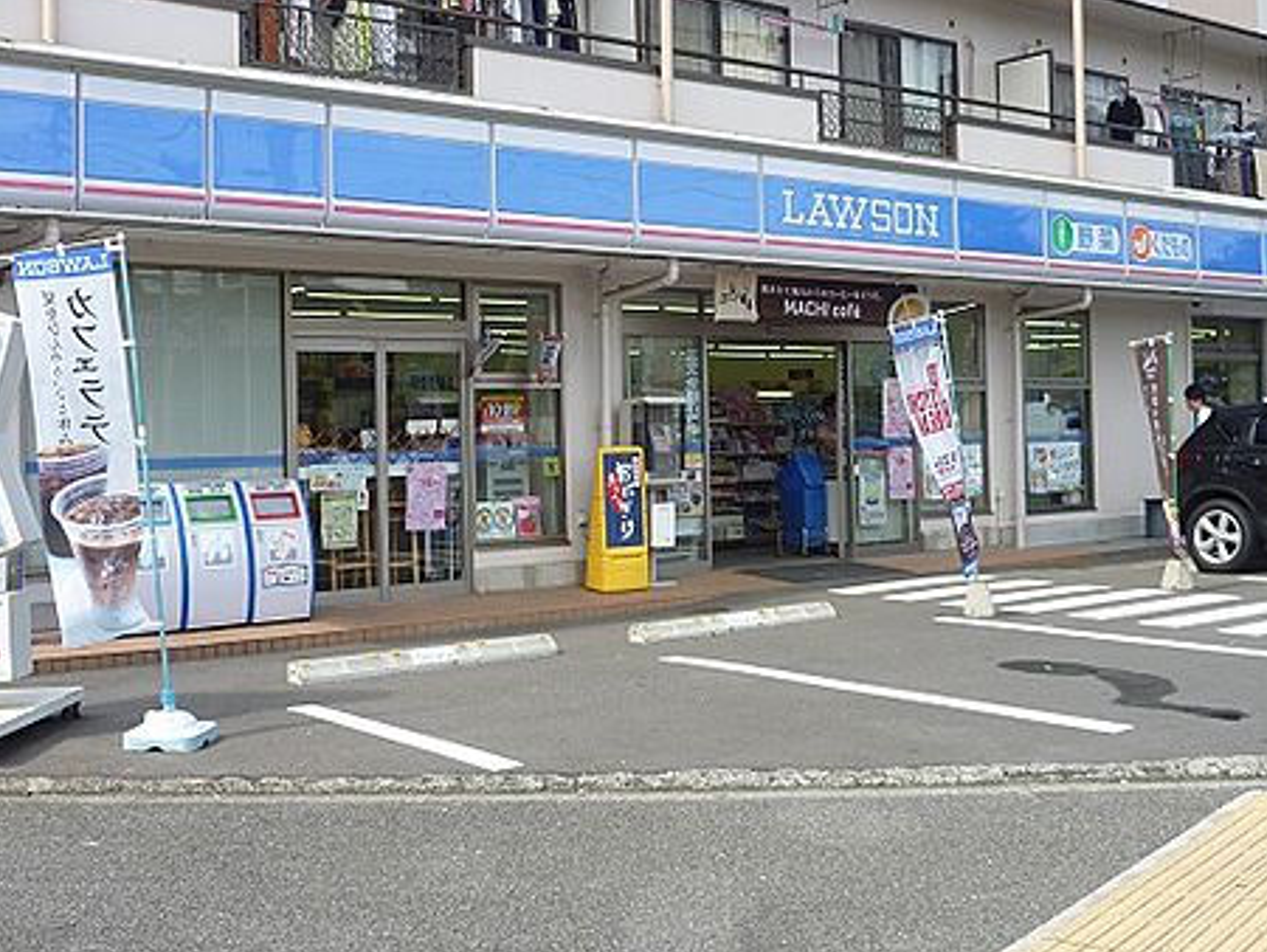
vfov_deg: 32.9
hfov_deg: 42.9
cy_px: 425
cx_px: 614
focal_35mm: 44
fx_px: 1611
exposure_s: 1/320
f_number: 4
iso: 100
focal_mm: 5.9
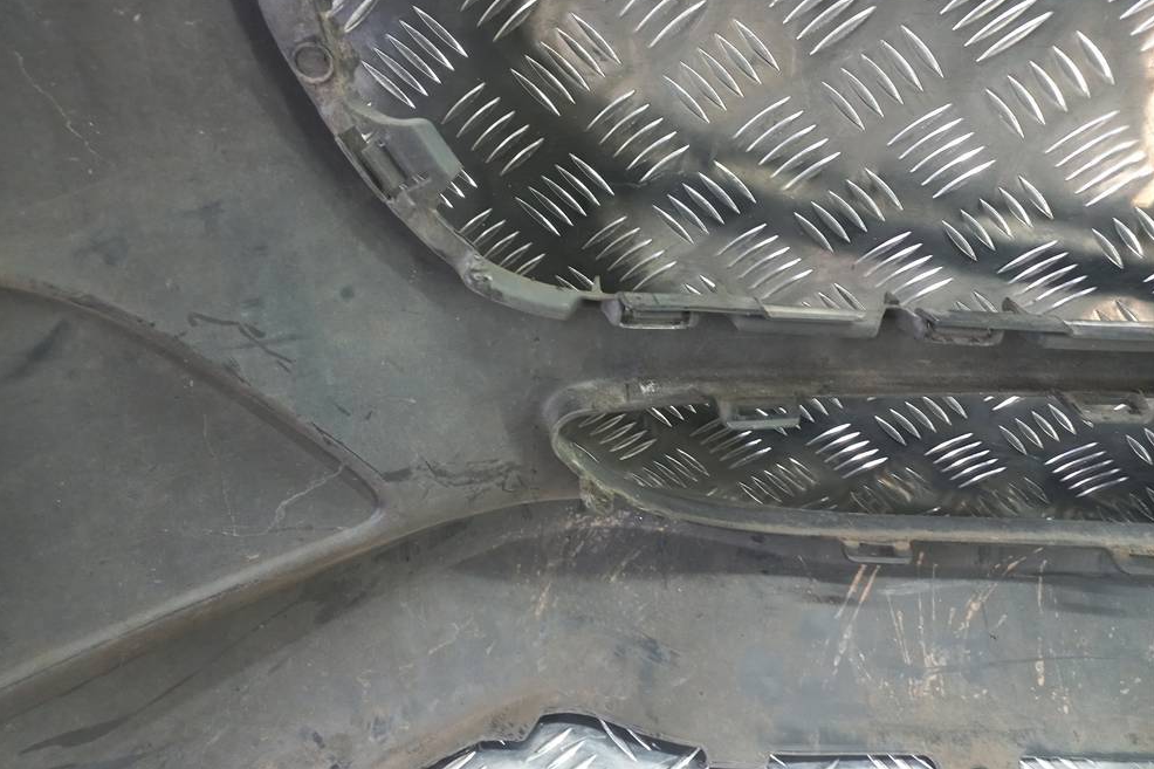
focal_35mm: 27
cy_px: 339
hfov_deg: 67.4
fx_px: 865
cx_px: 558
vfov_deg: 47.8
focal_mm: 4.6
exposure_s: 1/50
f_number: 1.8
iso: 160
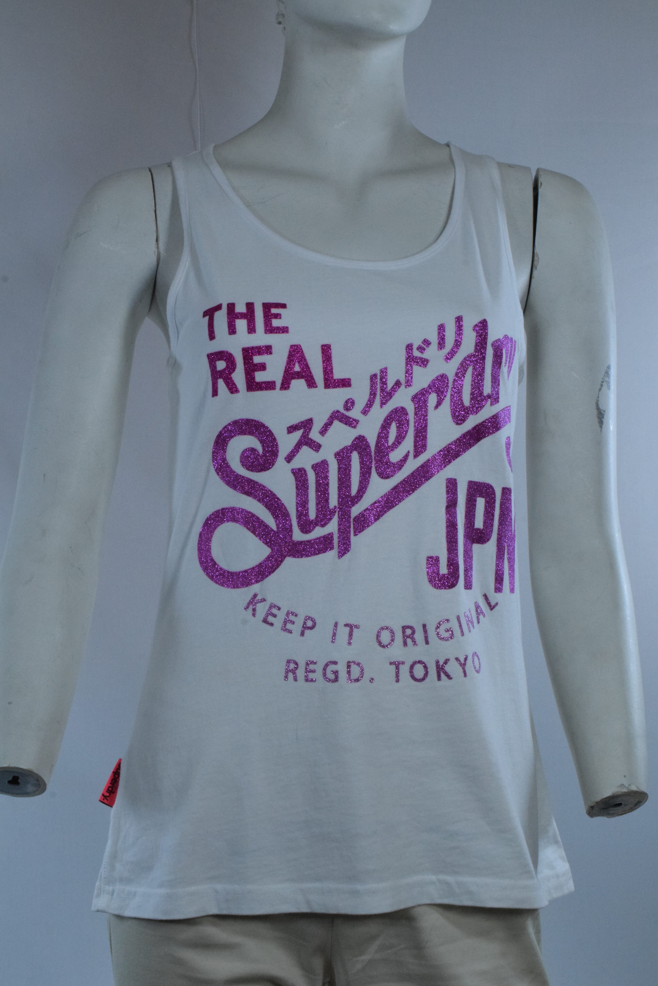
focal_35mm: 57
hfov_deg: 23.8
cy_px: 493
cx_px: 329
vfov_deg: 35.0
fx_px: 1562
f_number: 20
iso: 3200
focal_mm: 38
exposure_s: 1/250
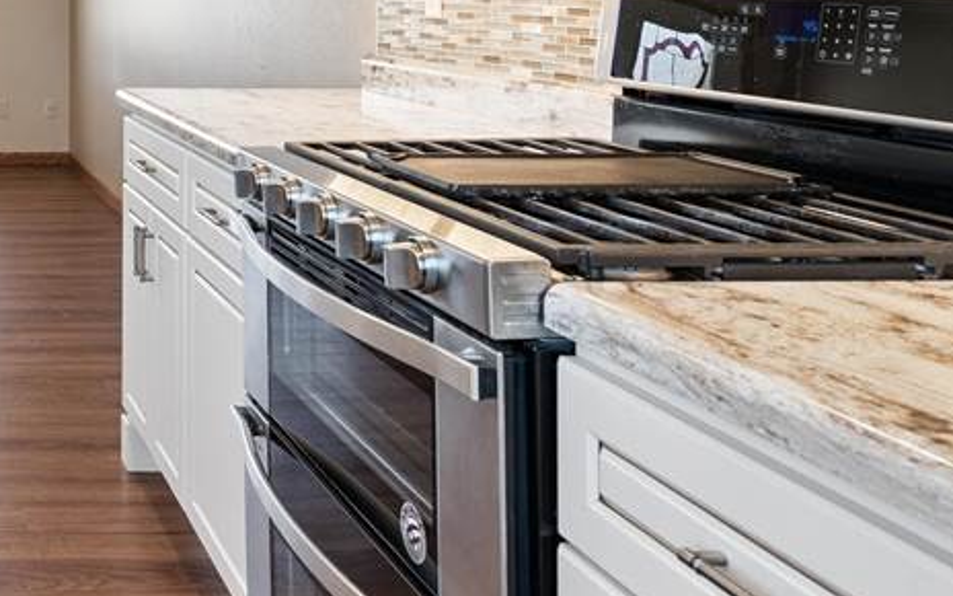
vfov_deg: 26.6
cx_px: -117
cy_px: -34
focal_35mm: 45
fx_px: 1169
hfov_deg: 36.8
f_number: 8
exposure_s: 1/125
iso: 1250
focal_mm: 16
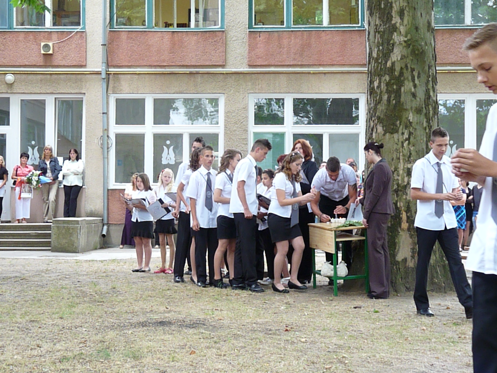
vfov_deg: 19.6
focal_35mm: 75
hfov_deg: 26.0
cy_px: 186
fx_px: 1077
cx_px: 248
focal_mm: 13.3
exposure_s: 1/125
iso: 800
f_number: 4
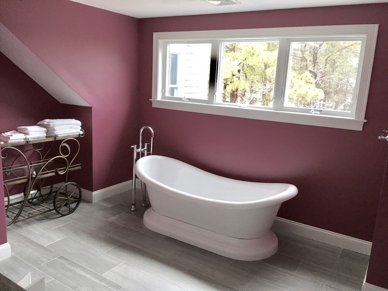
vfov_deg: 48.2
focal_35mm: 29
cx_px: 194
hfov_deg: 61.7
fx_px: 325
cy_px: 146
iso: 40
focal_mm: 4.15
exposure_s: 1/30
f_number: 2.2
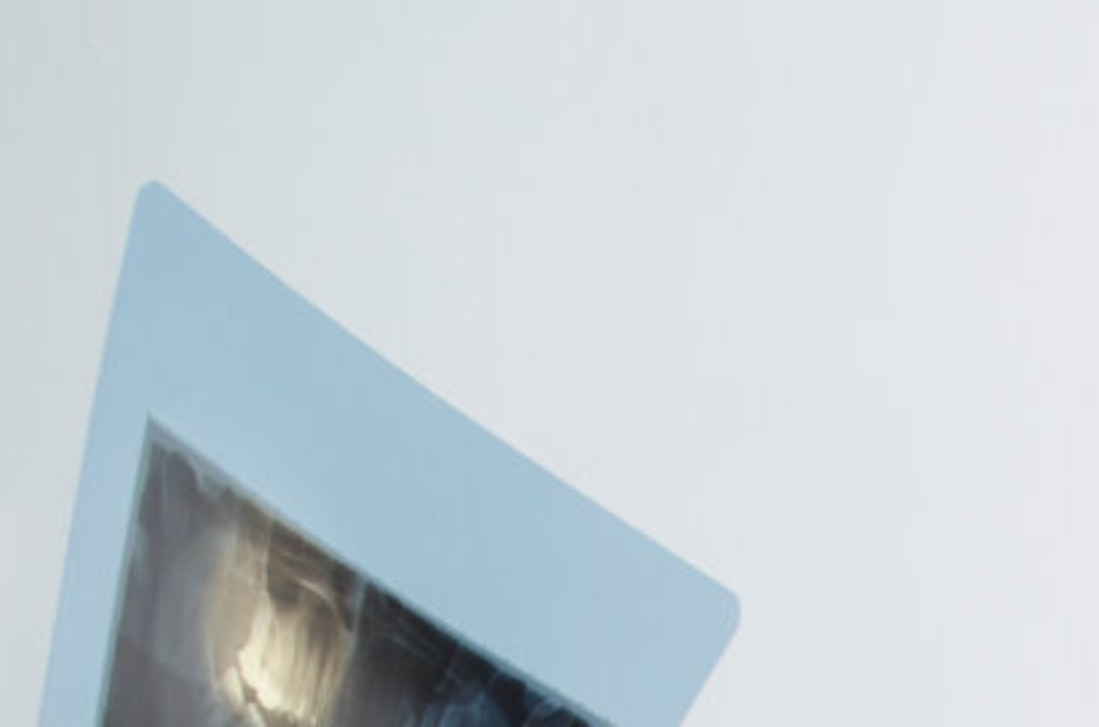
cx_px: 955
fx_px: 3411
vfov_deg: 11.3
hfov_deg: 18.1
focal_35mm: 112
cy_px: 1338
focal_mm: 20
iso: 125
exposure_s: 1/125
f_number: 5.6
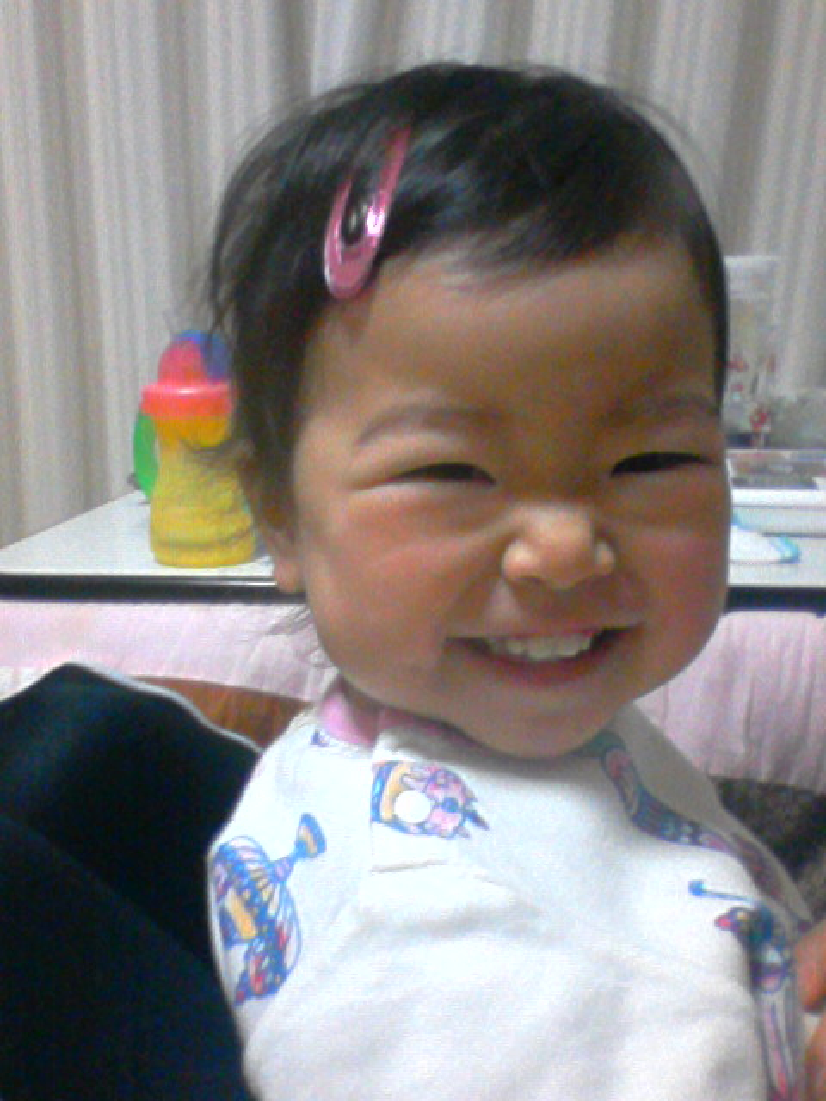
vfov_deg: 61.7
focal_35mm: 29
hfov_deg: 48.2
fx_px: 923
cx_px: 413
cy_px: 550
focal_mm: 1.5
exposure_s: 1/14.9
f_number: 2.8
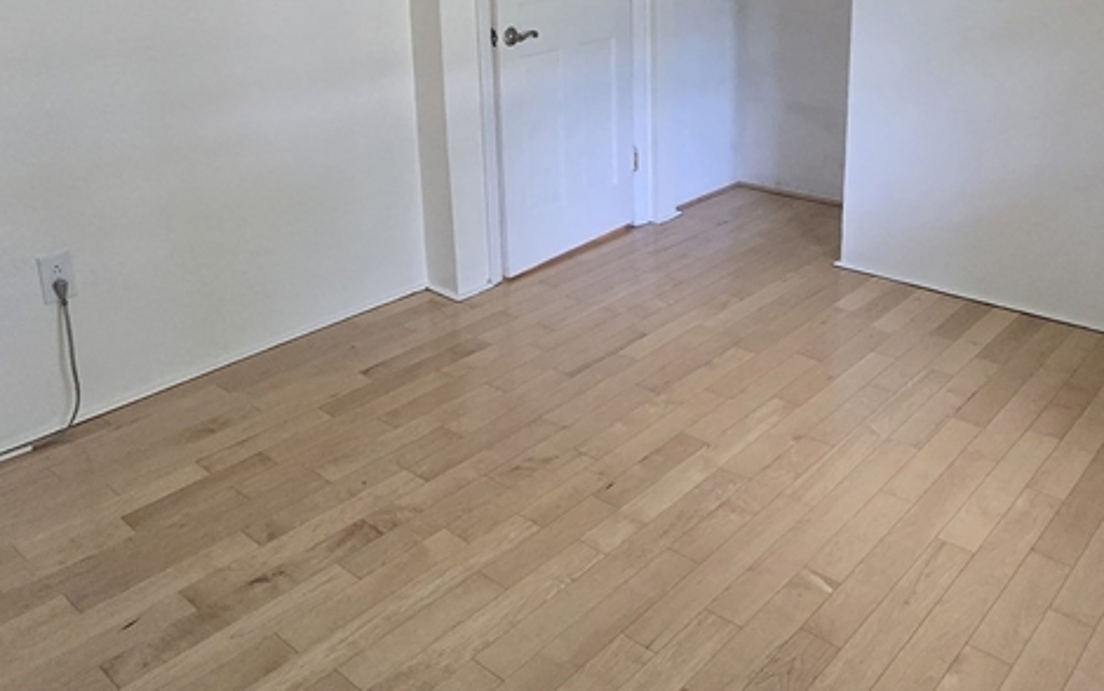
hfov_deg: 62.9
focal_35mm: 30
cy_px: 143
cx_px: 573
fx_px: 903
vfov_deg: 40.2
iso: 640
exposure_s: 1/60
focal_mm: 2.2
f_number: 2.2
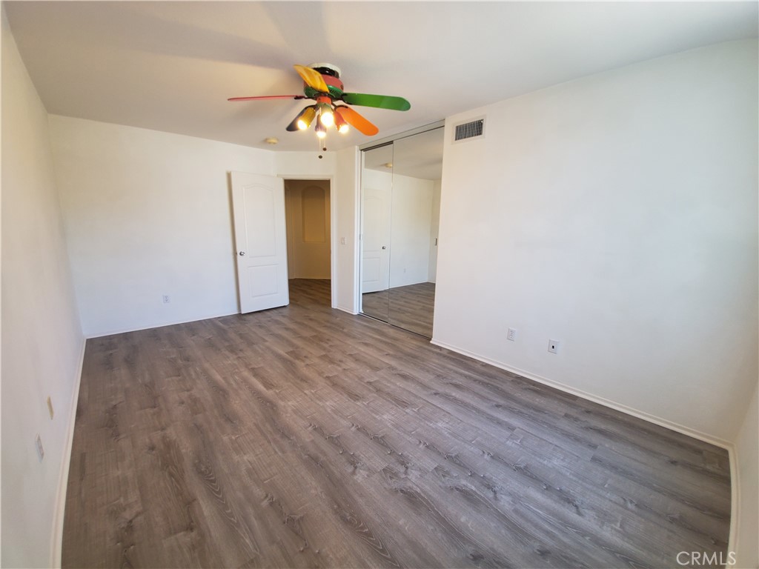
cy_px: 284
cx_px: 380
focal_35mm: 13
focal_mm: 1.8
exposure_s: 1/60
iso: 160
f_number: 2.2
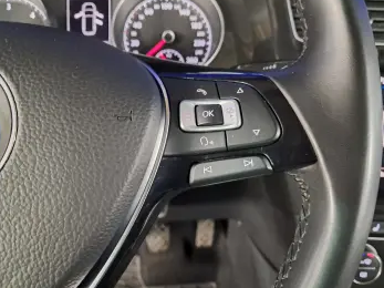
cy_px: 142
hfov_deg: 63.5
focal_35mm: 28
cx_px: 195
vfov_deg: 49.7
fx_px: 311
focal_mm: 4
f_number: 1.8
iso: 1000
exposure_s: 1/20
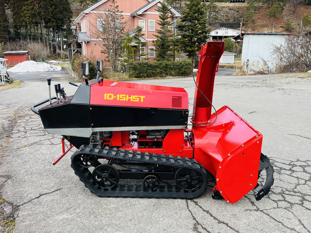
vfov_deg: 53.1
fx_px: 234
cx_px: 156
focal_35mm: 26
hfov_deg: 67.3
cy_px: 116
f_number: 1.6
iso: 50
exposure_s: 1/544
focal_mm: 5.1
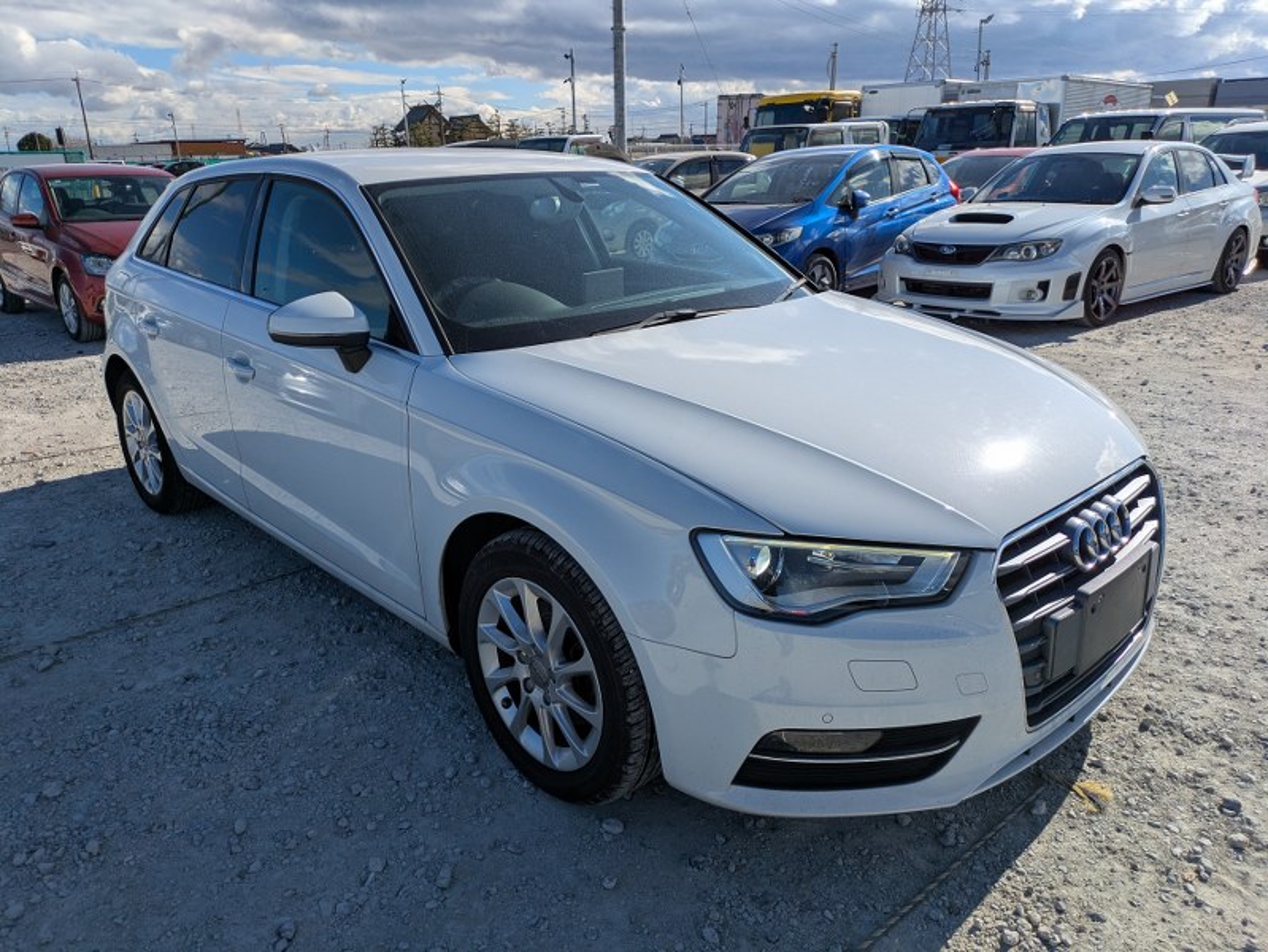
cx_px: 634
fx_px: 916
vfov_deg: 54.9
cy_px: 476
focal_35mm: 25
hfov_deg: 69.4
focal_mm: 5.43
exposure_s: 1/3559
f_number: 1.89
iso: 48
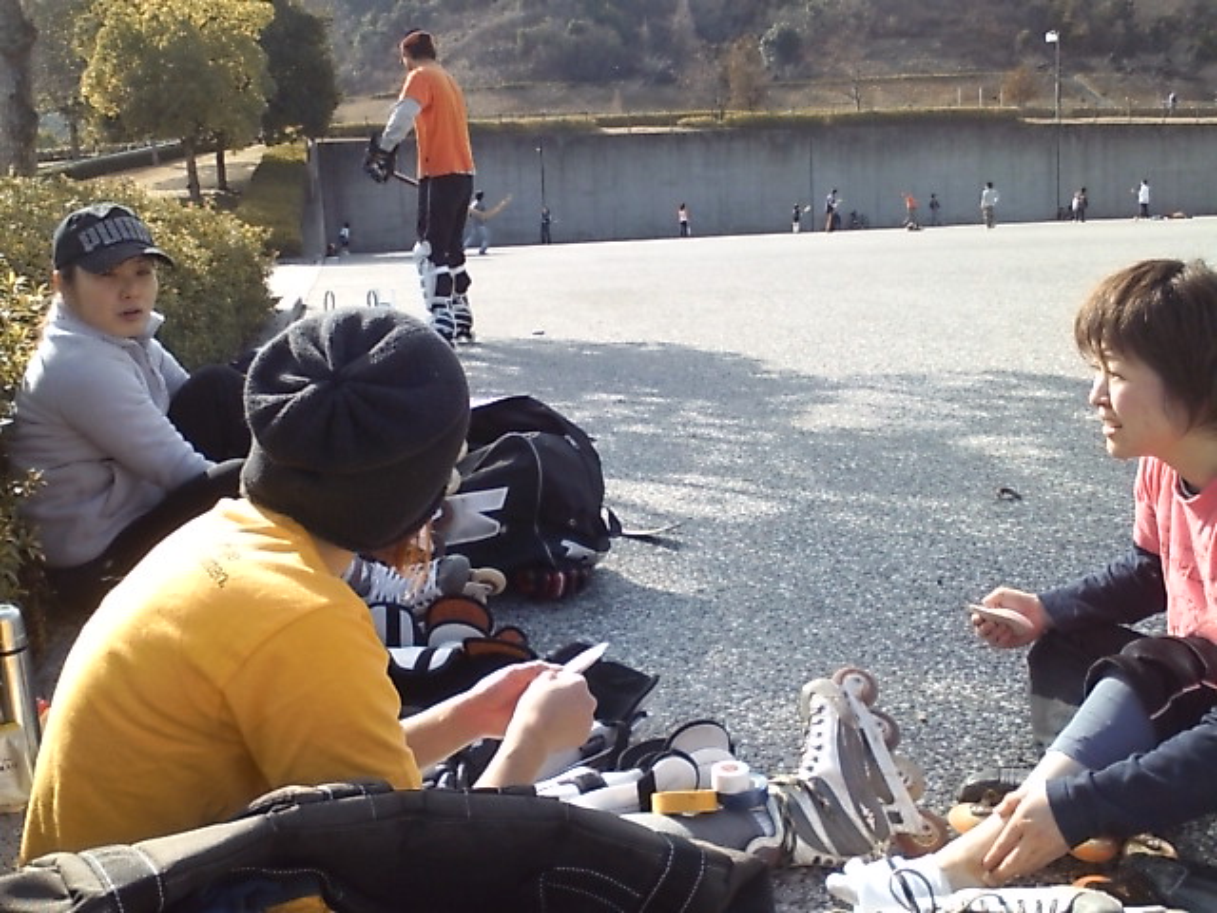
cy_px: 456
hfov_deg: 61.7
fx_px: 1020
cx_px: 608
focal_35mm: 29
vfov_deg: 48.2
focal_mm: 3.73
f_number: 3.5
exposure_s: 1/323
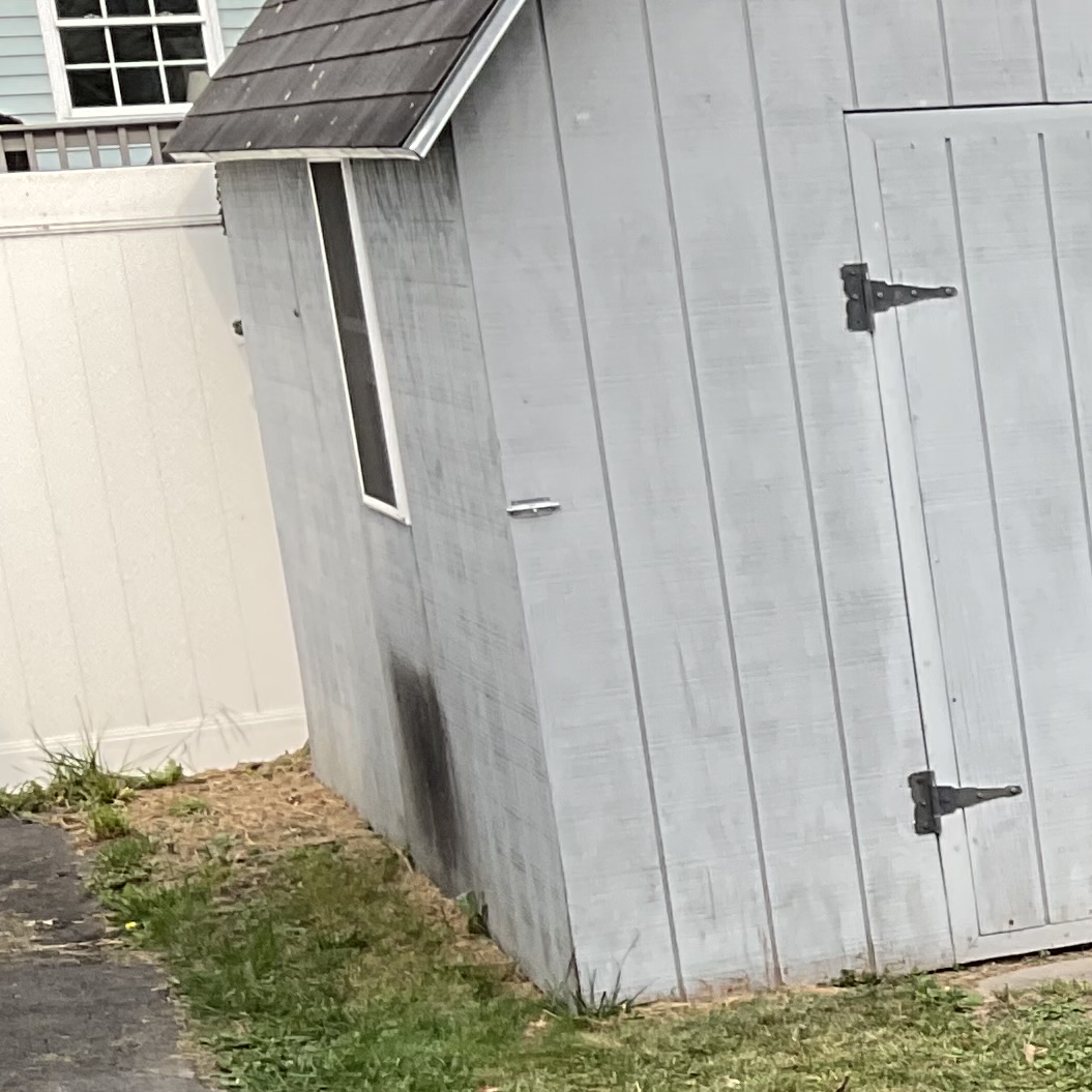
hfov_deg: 15.1
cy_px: 977
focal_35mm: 98
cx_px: 2030
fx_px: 3498
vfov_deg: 17.5
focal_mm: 3
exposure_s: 1/346
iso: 16
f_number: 1.8
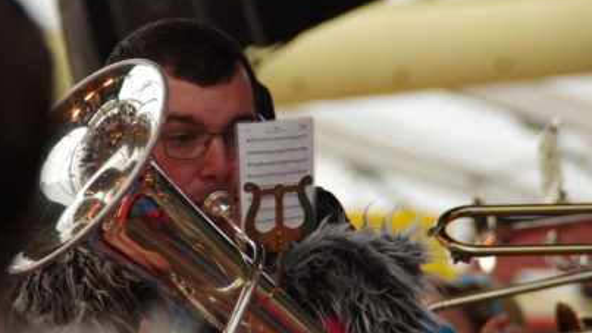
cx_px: 242
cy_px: 178
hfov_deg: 5.5
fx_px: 6108
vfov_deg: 3.1
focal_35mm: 389
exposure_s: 1/250
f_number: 6.3
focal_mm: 200
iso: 1600
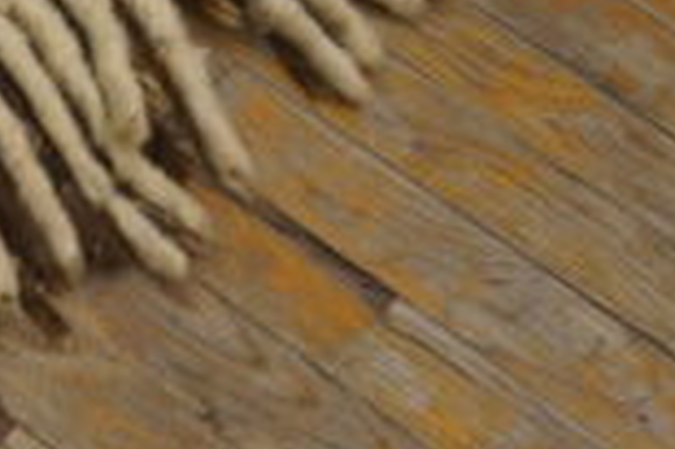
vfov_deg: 11.8
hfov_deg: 14.9
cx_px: -618
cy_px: 220
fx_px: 2173
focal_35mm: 116
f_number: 4
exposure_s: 1/160
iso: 1250
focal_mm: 20
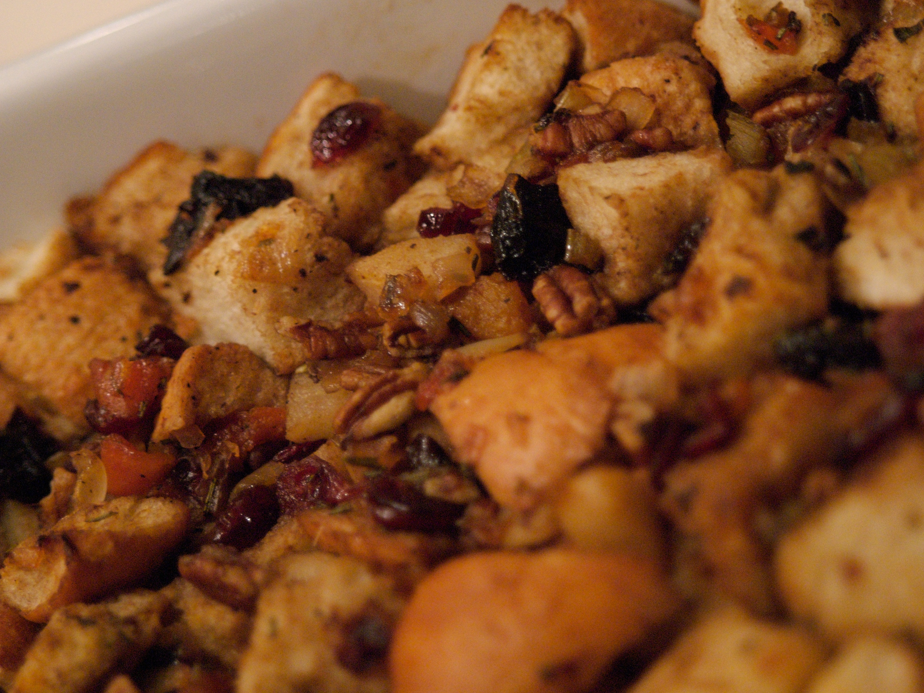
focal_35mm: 118
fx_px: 3150
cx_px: 535
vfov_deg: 12.6
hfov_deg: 16.7
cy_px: 335
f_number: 2.8
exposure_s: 1/30
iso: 1250
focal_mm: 70
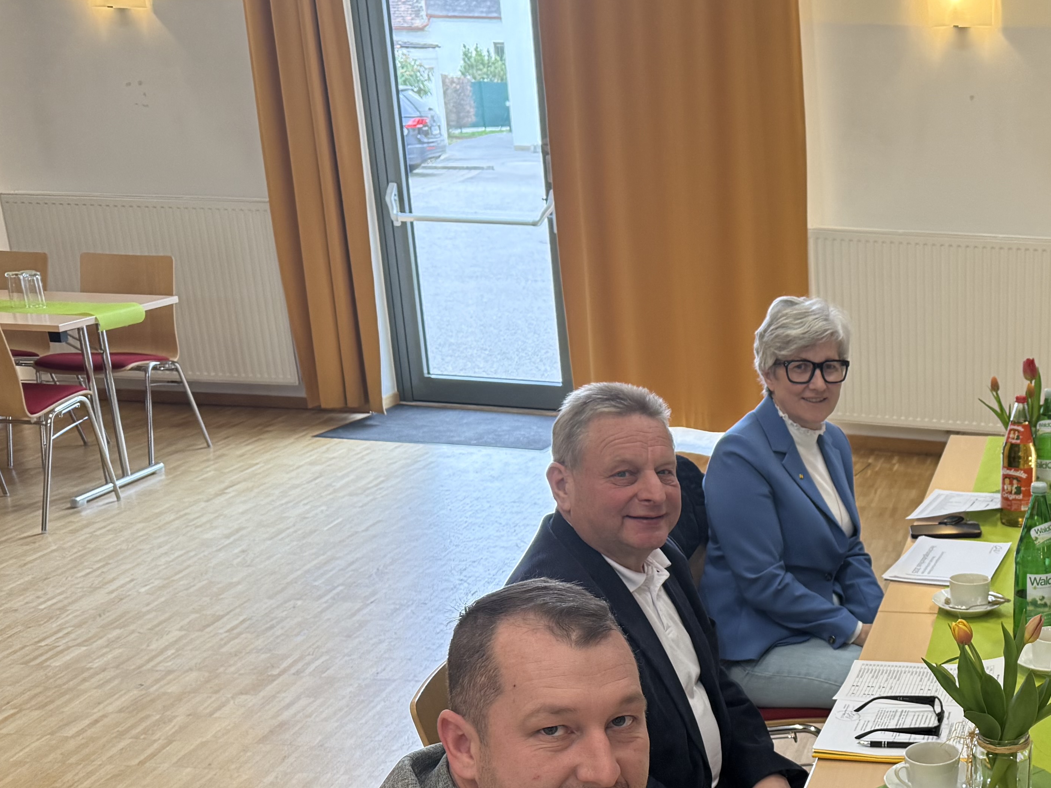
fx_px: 1488
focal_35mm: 49
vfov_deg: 29.1
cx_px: 1027
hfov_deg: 35.5
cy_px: 622
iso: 200
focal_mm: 6.76
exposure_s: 1/100
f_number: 1.78
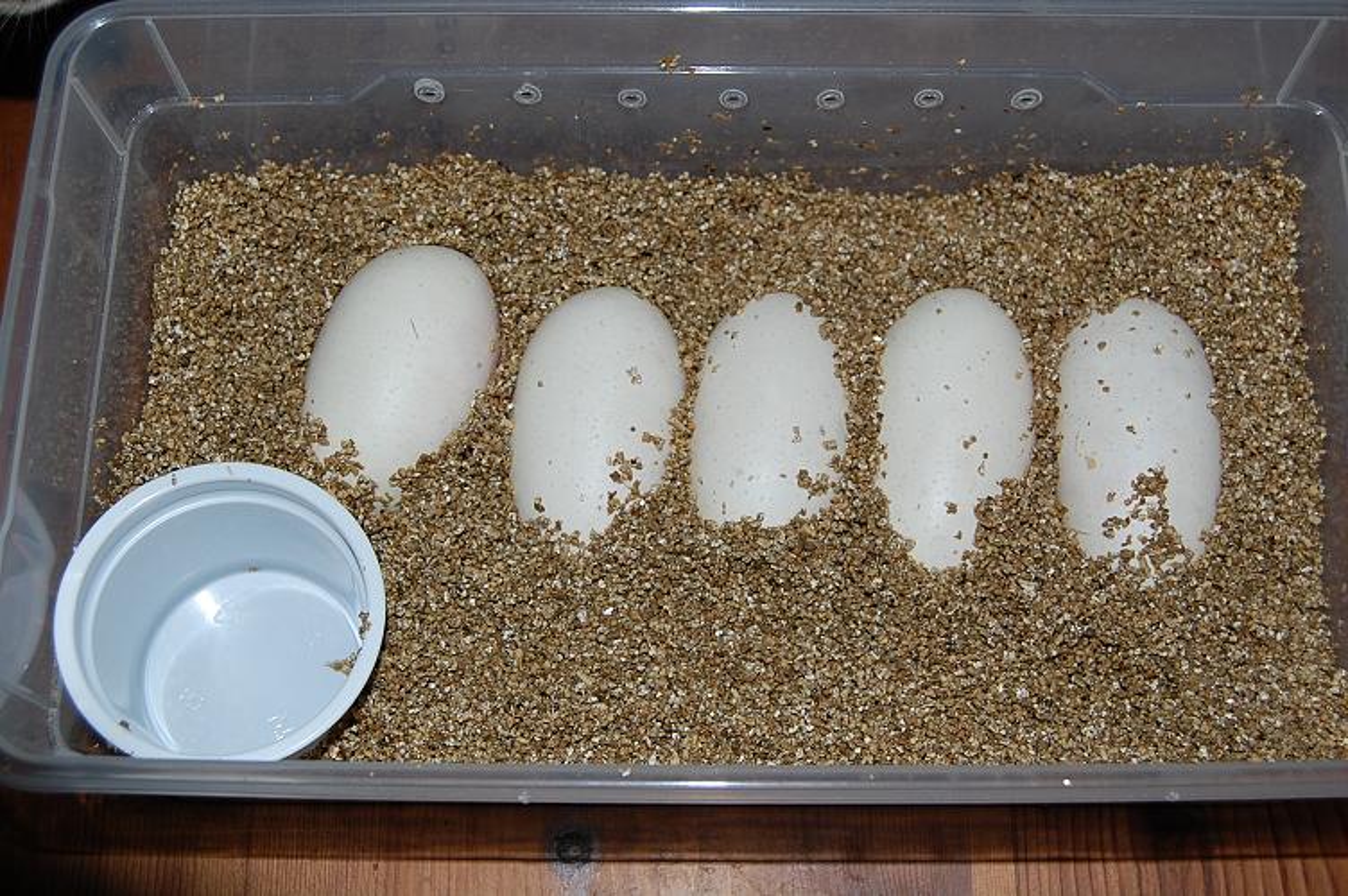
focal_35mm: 46
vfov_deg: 28.9
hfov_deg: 42.4
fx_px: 1740
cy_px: 448
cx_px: 674
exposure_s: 1/500
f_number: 5.6
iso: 400
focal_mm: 31
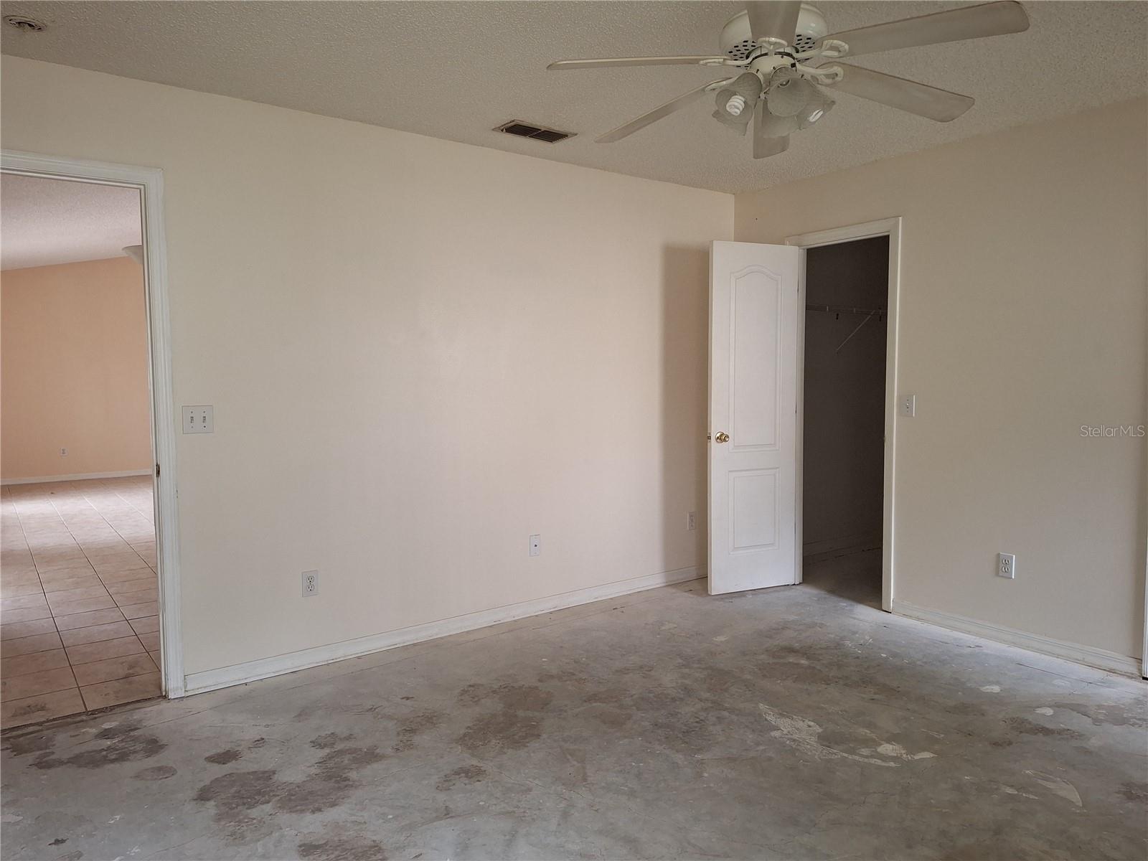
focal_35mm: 23
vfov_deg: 58.9
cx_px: 574
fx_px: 763
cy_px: 430
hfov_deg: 73.9
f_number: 1.8
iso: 250
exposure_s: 1/30
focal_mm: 5.54
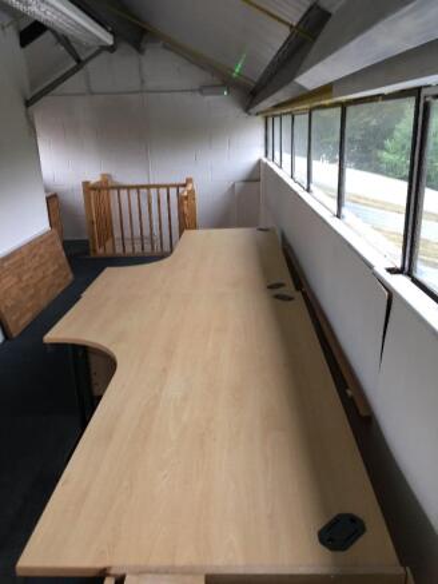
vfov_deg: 61.6
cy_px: 292
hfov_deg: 48.2
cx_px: 219
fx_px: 489
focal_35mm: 29
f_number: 2.2
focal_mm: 4.15
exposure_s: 1/33
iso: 40
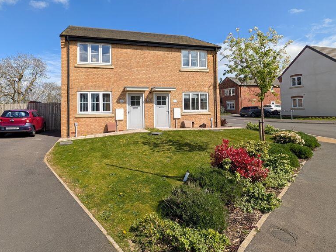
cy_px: 102
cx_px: 130
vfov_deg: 77.3
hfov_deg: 92.9
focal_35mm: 16
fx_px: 155
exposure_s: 1/3247
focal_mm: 2.02
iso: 50
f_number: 1.7
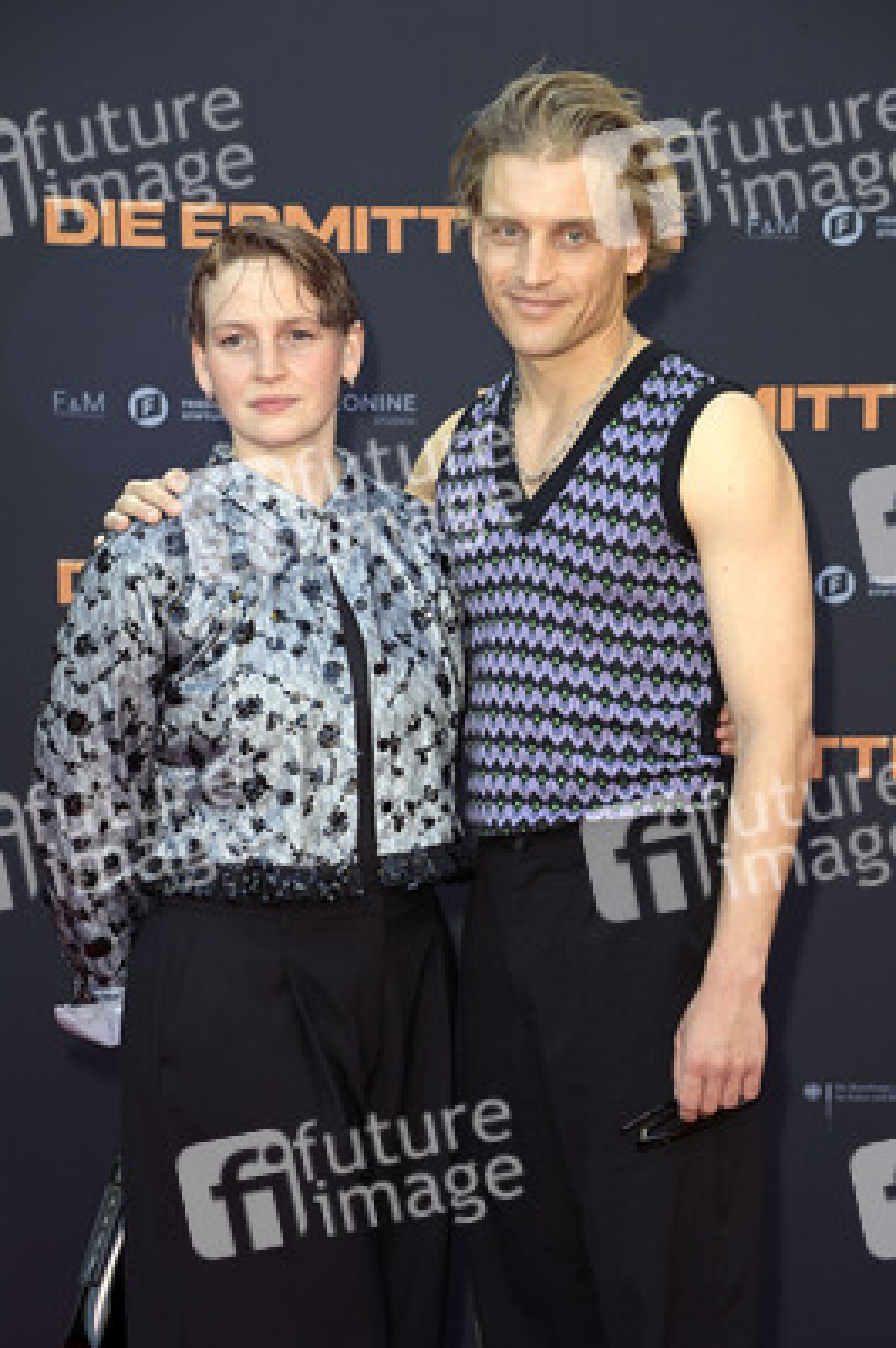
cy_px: 674
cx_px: 448
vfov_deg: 22.2
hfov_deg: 14.8
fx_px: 3440
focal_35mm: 92
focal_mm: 92
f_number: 7.1
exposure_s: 1/250
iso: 640
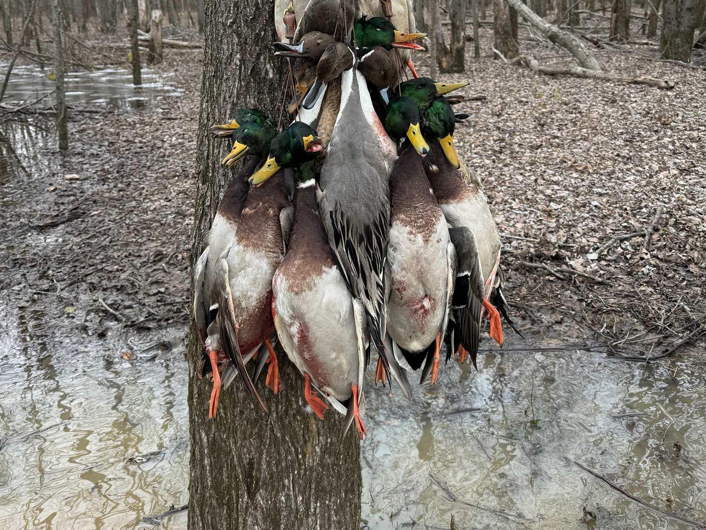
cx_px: 349
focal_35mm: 33
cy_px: 146
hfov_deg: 55.4
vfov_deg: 41.9
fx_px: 673
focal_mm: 6.76
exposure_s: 1/165
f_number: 1.78
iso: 64
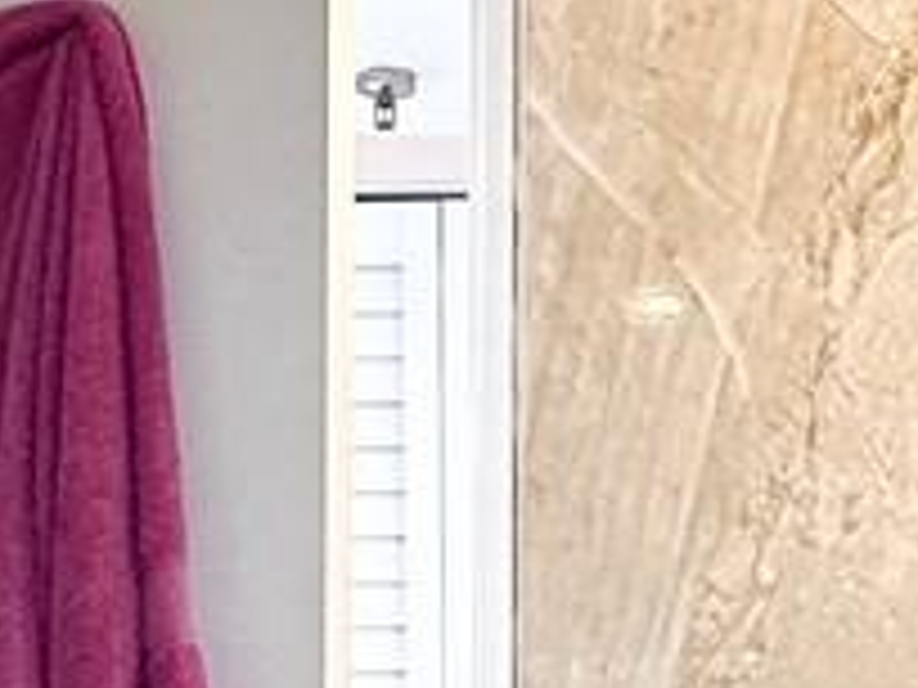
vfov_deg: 12.5
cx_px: 572
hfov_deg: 17.9
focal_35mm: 110
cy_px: 1183
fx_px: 2917
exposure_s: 1/120
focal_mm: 2.22
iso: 200
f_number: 2.2
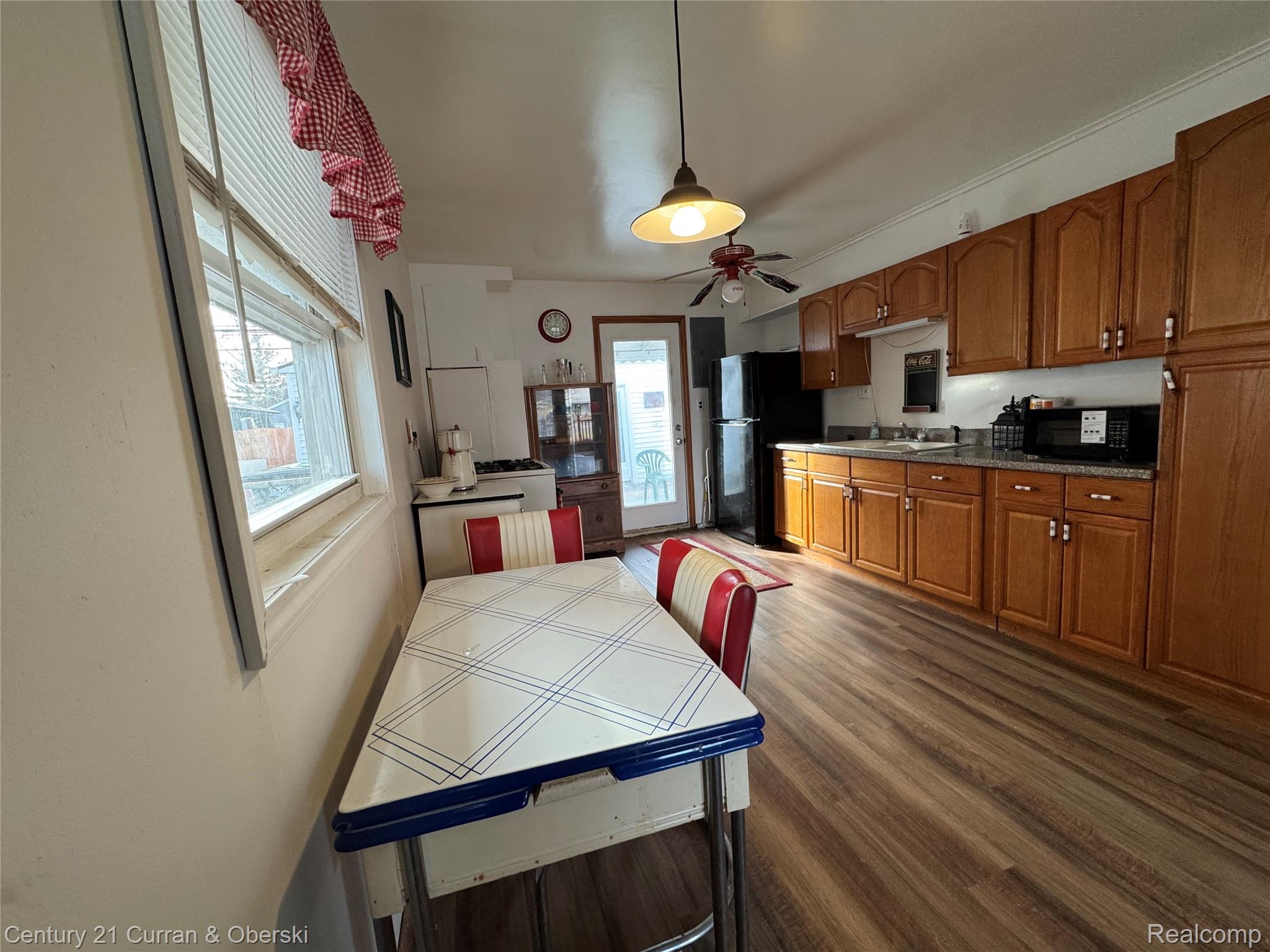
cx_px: 635
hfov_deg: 102.1
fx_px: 514
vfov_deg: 85.7
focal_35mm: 14
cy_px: 476
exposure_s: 1/120
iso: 200
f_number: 2.2
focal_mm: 2.22
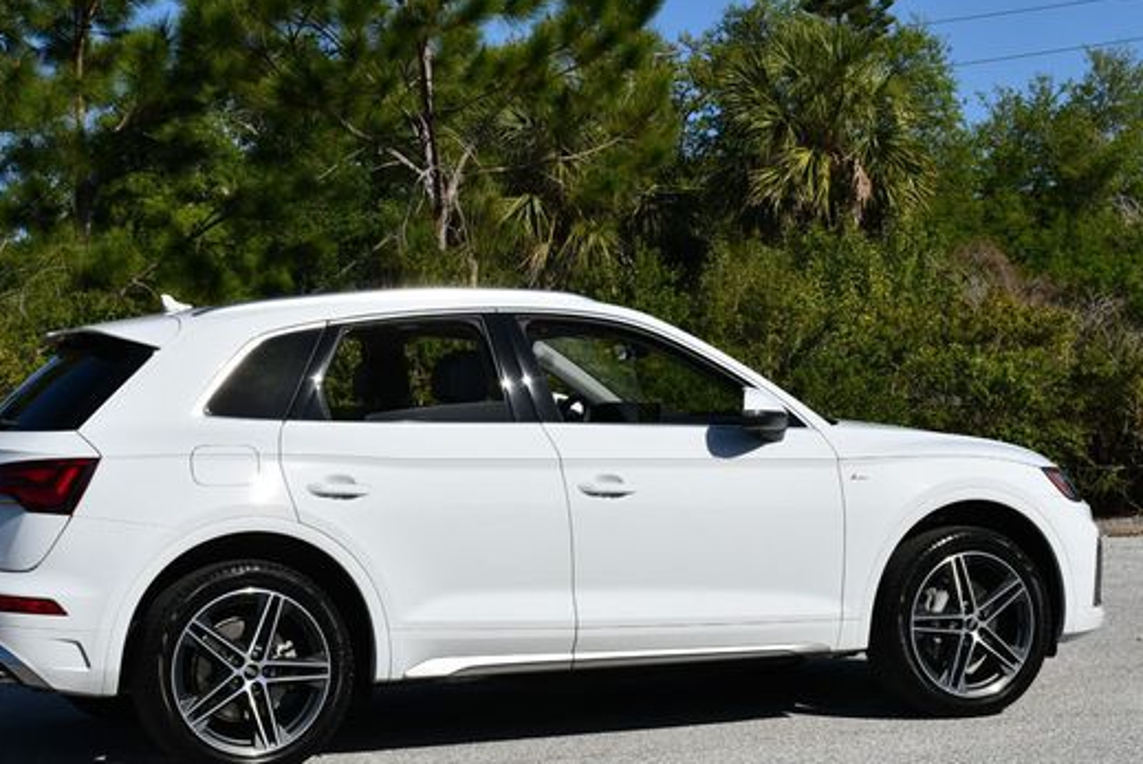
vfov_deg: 18.5
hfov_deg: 27.3
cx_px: 478
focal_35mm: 74
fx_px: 2351
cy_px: 354
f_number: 10
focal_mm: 30
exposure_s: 1/400
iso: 100
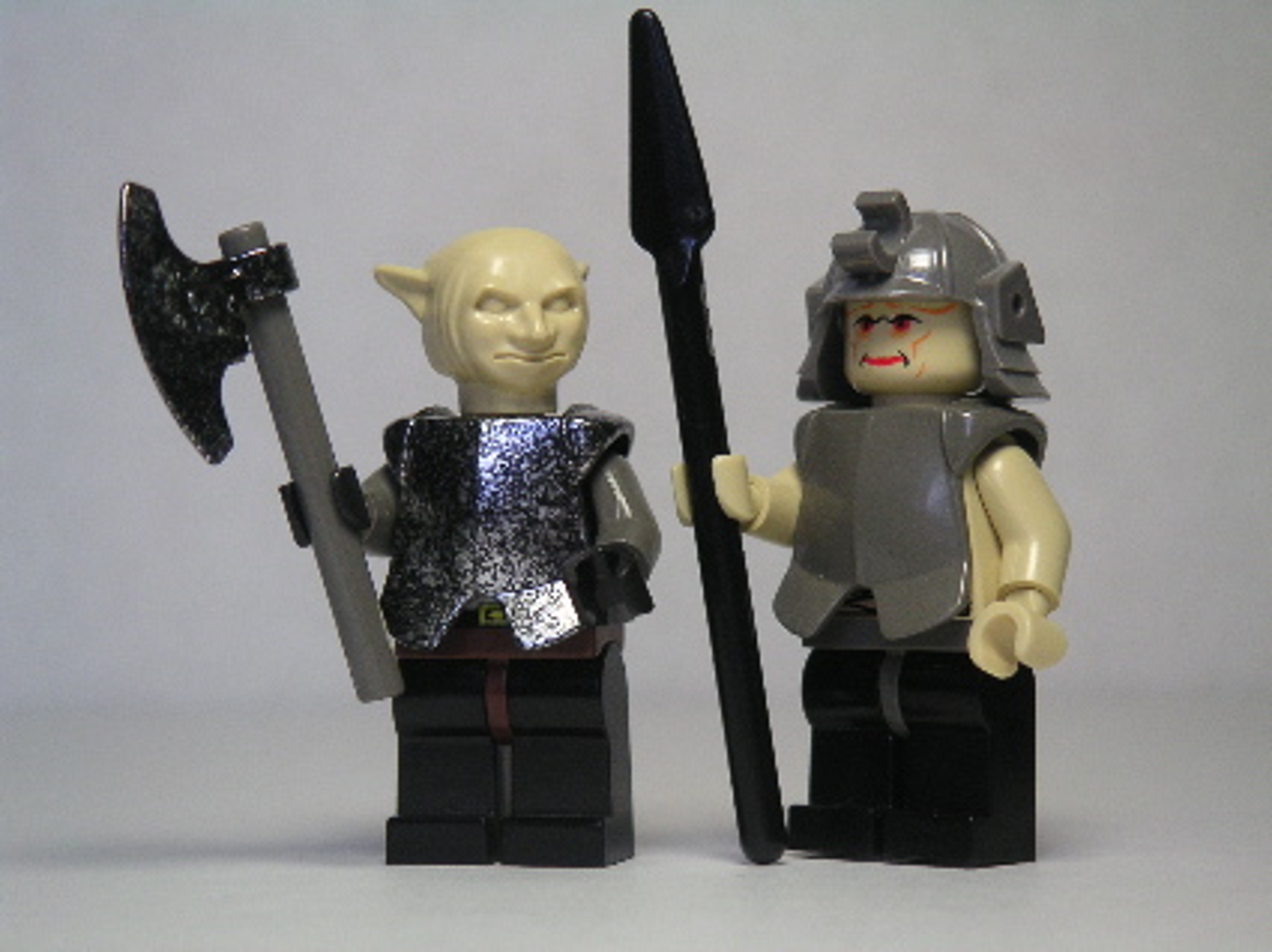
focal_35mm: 107
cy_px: 476
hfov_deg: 18.4
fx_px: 3928
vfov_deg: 13.8
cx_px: 636
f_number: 3.6
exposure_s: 1/90
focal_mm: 16.5
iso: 80
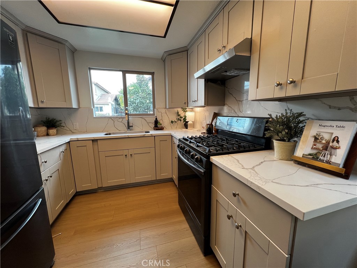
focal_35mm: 13
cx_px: 178
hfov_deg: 106.2
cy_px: 134
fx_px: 134
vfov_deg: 89.9
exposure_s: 1/120
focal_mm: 1.57
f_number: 1.8
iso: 100
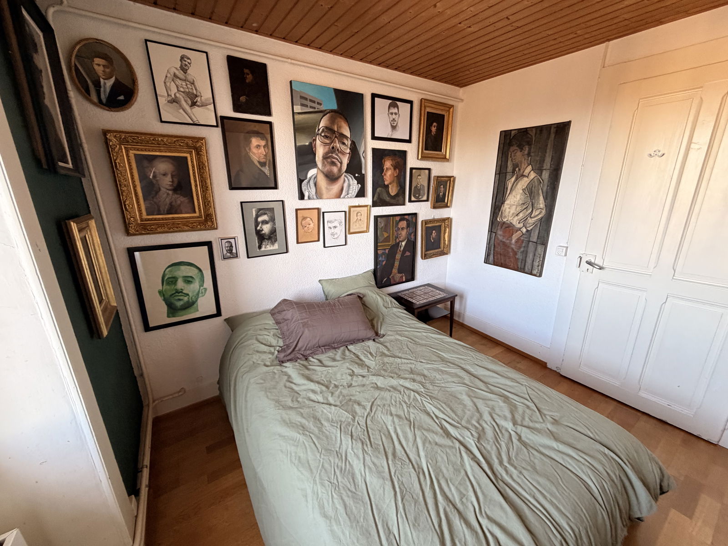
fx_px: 294
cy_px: 273
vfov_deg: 85.7
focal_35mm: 14
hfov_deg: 102.1
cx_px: 364
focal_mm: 2.22
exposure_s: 1/60
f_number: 2.2
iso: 320
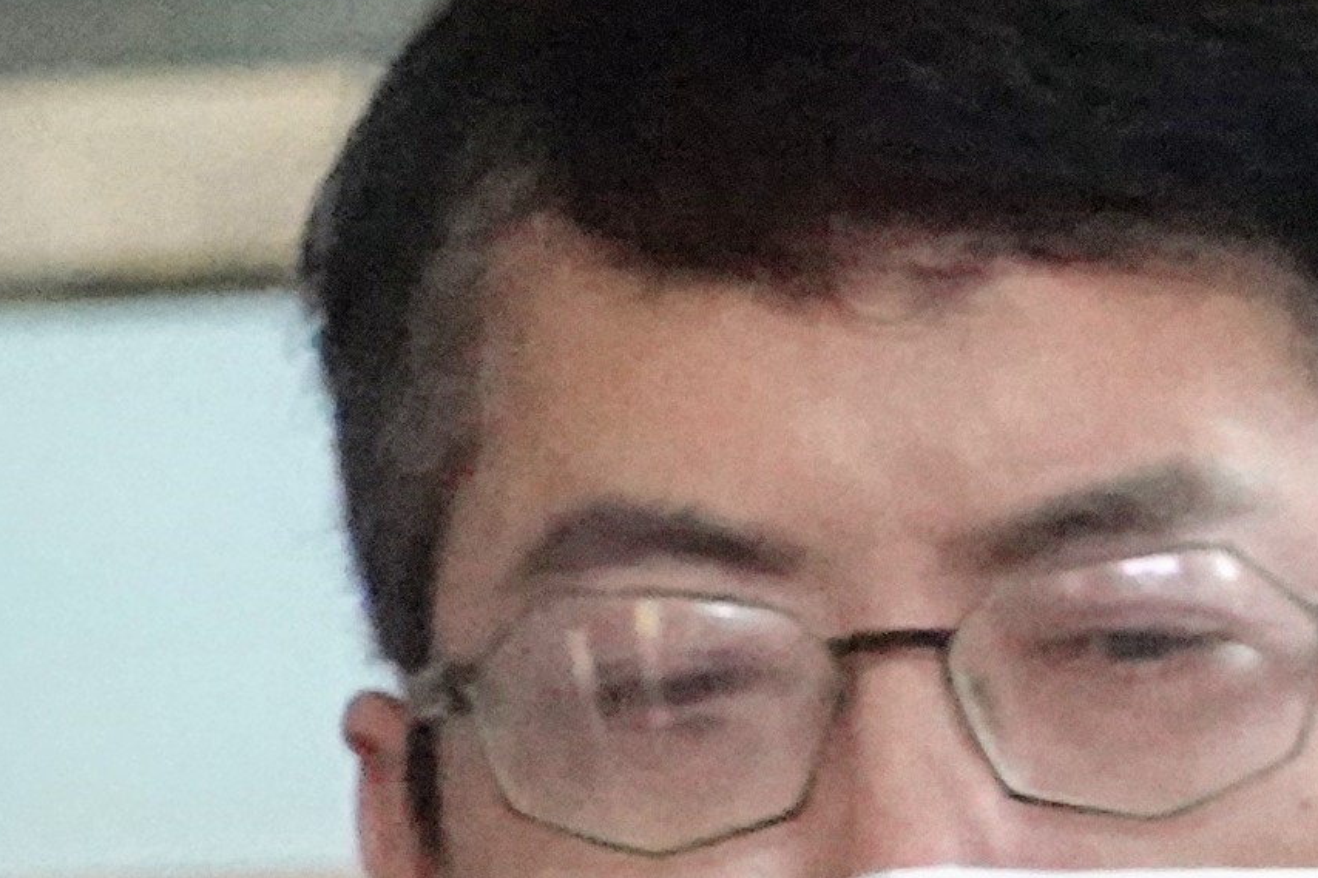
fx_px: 44325
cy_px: 1791
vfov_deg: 1.1
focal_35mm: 1211
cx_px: 2338
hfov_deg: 1.7
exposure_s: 1/160
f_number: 4.5
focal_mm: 68.44
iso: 4000
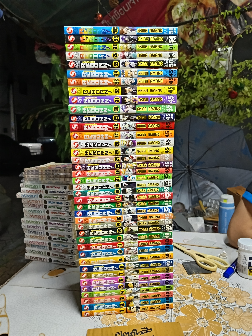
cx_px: 126
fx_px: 233
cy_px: 168
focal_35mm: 24
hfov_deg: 56.8
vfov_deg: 71.6
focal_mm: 5.31
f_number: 1.7
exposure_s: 1/25
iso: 1784
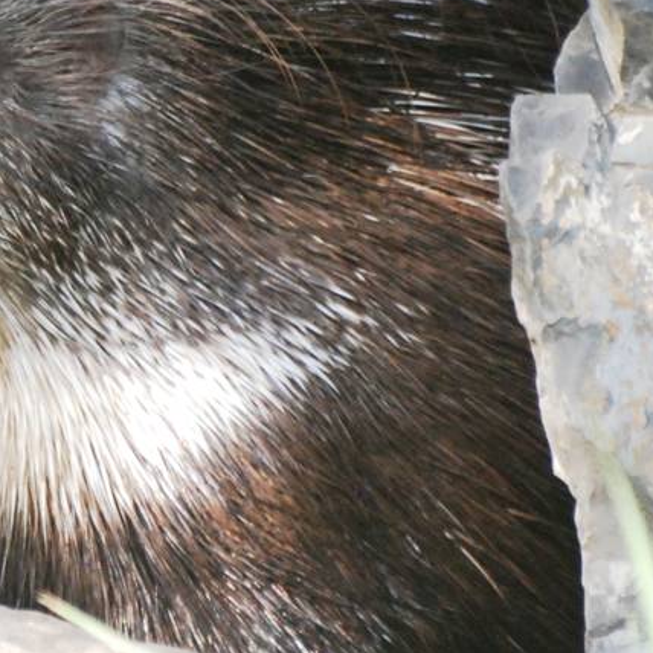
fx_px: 30562
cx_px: 23
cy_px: 207
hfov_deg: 1.2
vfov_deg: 1.2
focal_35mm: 1432
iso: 1000
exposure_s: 1/400
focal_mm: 300
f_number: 5.6
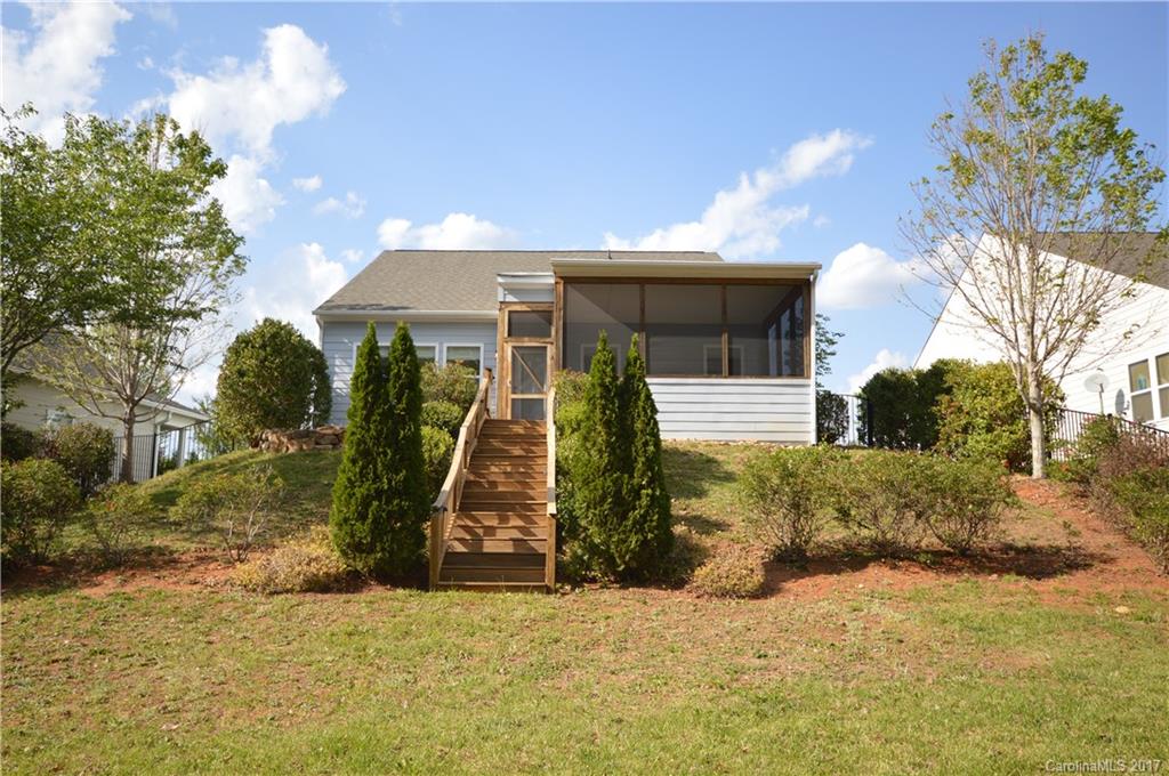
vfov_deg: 43.5
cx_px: 584
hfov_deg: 62.0
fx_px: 973
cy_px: 388
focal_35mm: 30
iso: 100
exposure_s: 1/200
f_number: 6.3
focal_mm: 20
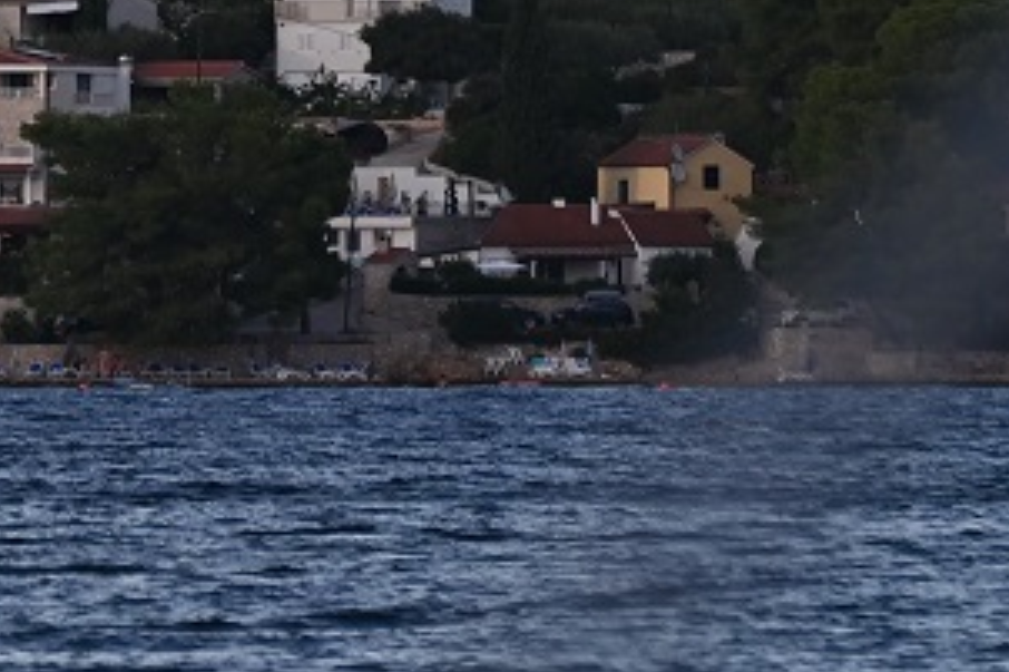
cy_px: -426
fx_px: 26555
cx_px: 210
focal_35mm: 948
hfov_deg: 2.2
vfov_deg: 1.4
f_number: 5.3
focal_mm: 220
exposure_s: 1/800
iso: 400
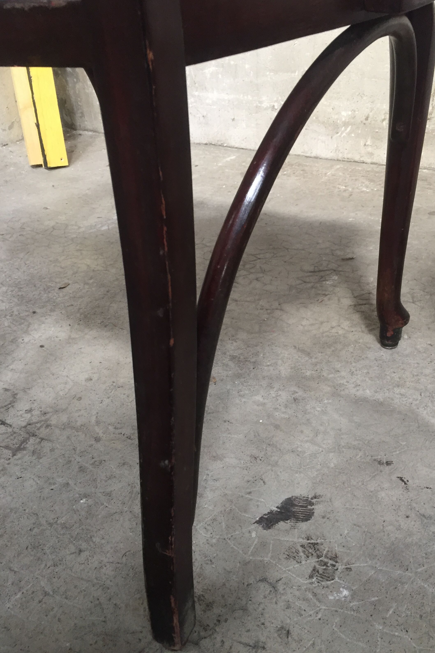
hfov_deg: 42.3
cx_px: 232
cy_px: 318
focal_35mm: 31
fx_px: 562
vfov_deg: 60.3
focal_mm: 4.15
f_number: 2.2
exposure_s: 1/33
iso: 64
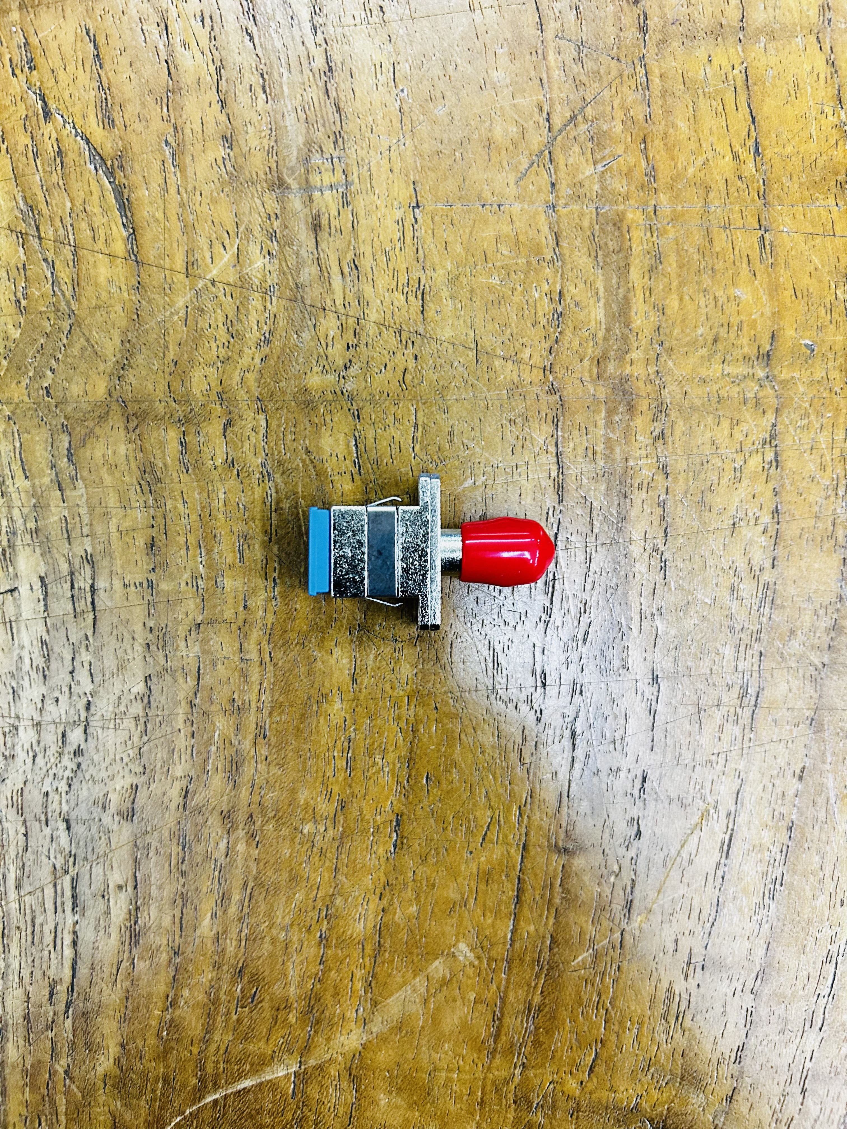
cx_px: 424
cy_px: 564
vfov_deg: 67.3
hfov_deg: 53.1
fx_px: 848
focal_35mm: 26
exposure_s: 1/50
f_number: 1.5
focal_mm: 5.7
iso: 320
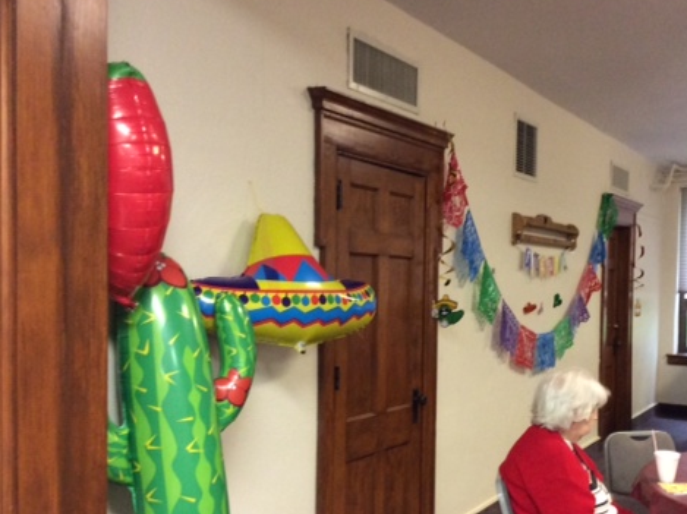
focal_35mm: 45
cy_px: 305
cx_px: 439
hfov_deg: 41.7
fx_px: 892
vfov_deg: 32.1
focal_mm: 3.3
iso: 200
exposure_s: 1/24
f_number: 2.4
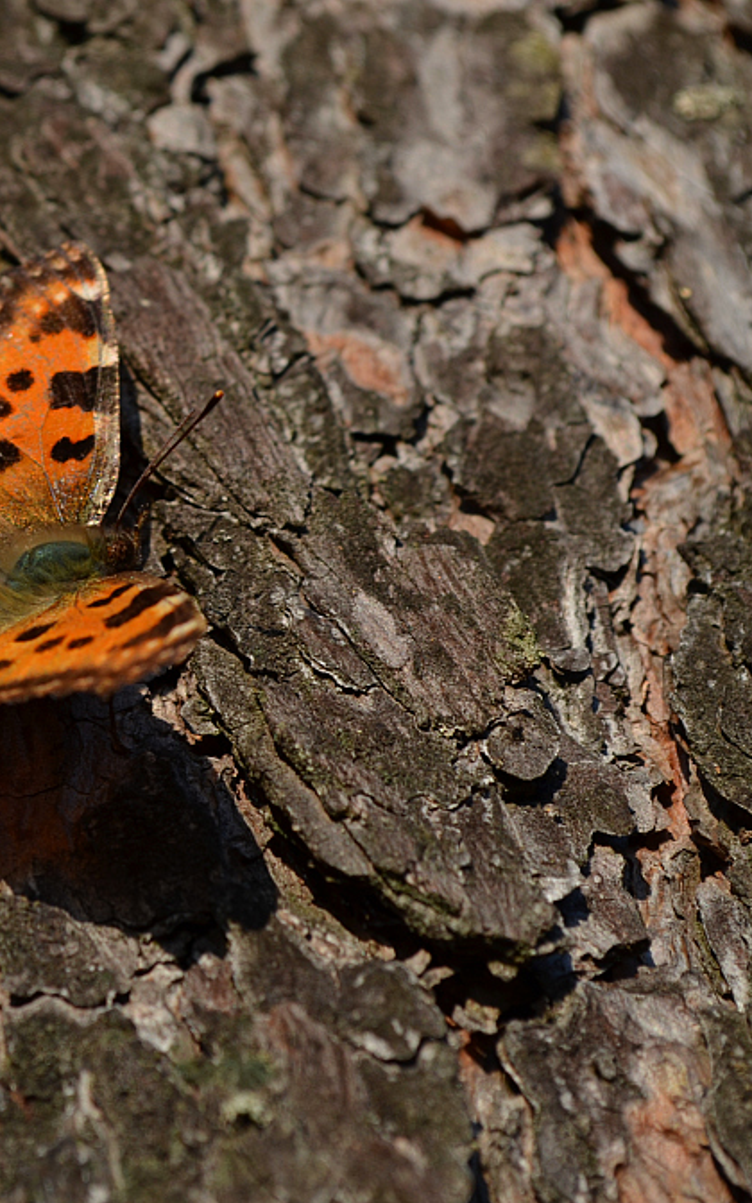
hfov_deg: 10.2
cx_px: 30
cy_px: 602
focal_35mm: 128
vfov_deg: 16.3
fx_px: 4190
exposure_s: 1/200
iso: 100
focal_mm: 55
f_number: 8
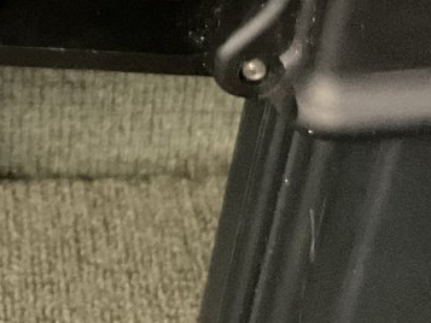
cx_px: -19
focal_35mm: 123
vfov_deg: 11.6
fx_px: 1532
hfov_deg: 15.7
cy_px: -146
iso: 500
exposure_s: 1/17
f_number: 1.8
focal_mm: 3
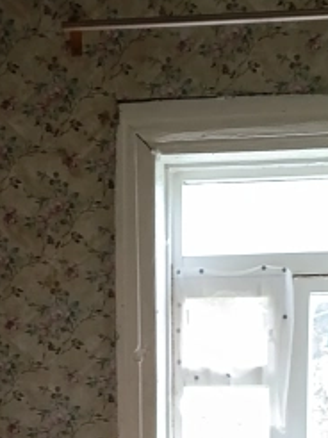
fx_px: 1392
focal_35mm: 110
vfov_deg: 17.0
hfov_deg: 13.4
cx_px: 104
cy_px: 552
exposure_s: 1/33.3
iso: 400
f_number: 1.7
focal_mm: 4.71
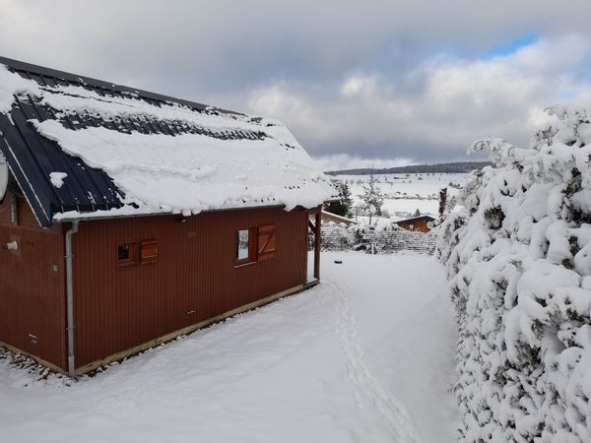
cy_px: 222
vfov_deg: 54.9
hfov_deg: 69.4
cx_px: 296
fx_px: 427
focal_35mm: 25
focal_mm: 4.6
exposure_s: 1/499
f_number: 2
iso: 20
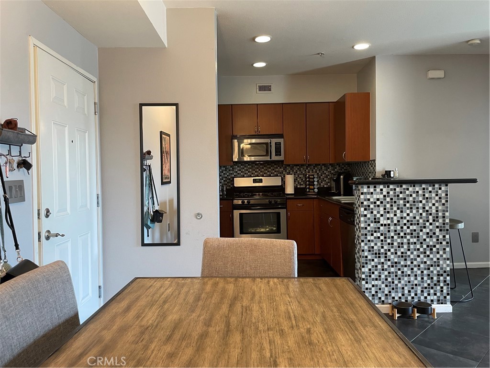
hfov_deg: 67.3
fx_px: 368
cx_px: 245
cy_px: 184
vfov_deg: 53.1
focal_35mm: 26
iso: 125
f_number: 1.6
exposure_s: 1/60
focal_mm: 4.2
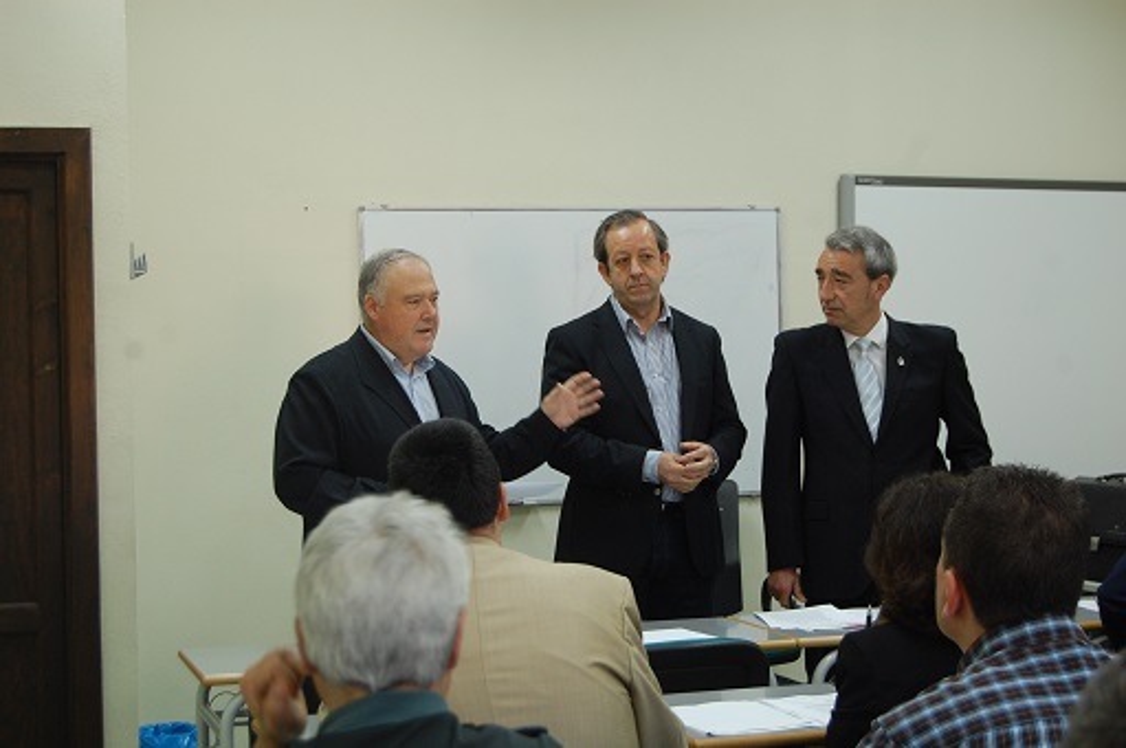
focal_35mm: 68
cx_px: 563
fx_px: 2109
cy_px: 374
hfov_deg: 29.9
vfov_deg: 20.1
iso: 500
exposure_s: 1/30
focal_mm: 45
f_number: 5.3
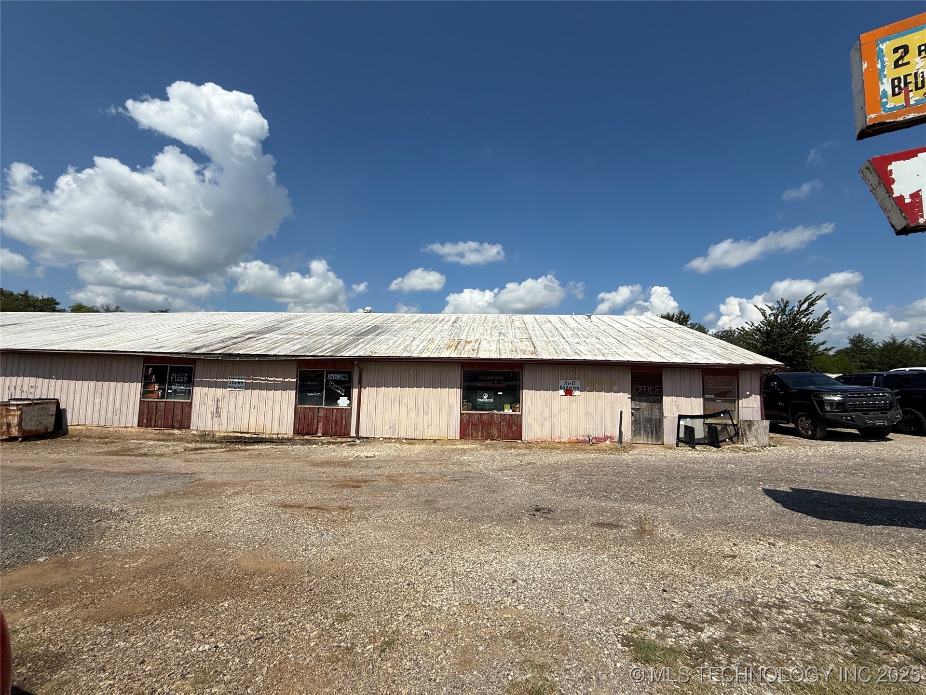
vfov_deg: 85.7
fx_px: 375
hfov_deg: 102.1
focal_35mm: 14
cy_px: 348
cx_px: 463
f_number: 2.2
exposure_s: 1/5155
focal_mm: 2.22
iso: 50
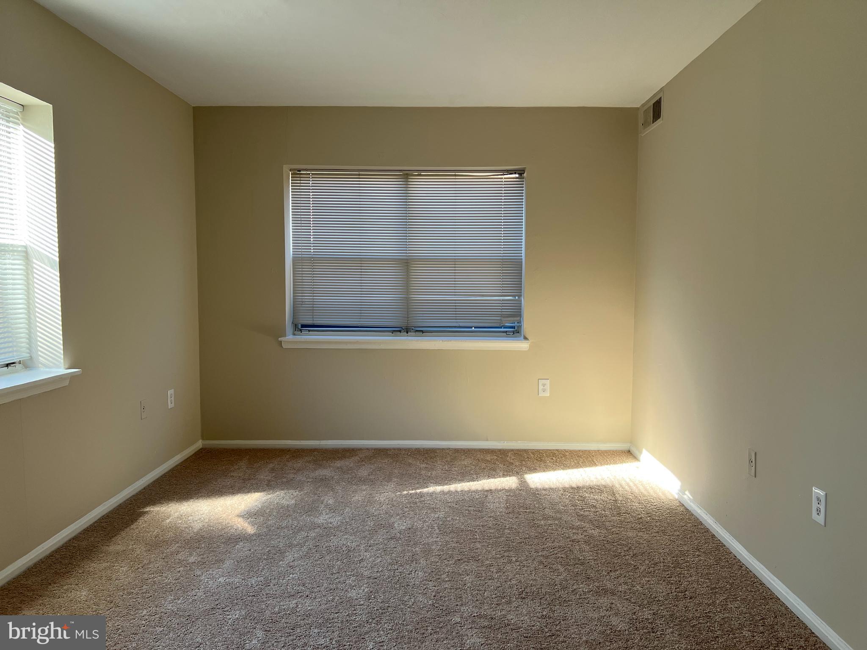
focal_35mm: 26
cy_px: 325
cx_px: 434
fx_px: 651
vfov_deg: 53.1
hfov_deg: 67.3
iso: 64
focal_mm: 5.7
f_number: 1.5
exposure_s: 1/124
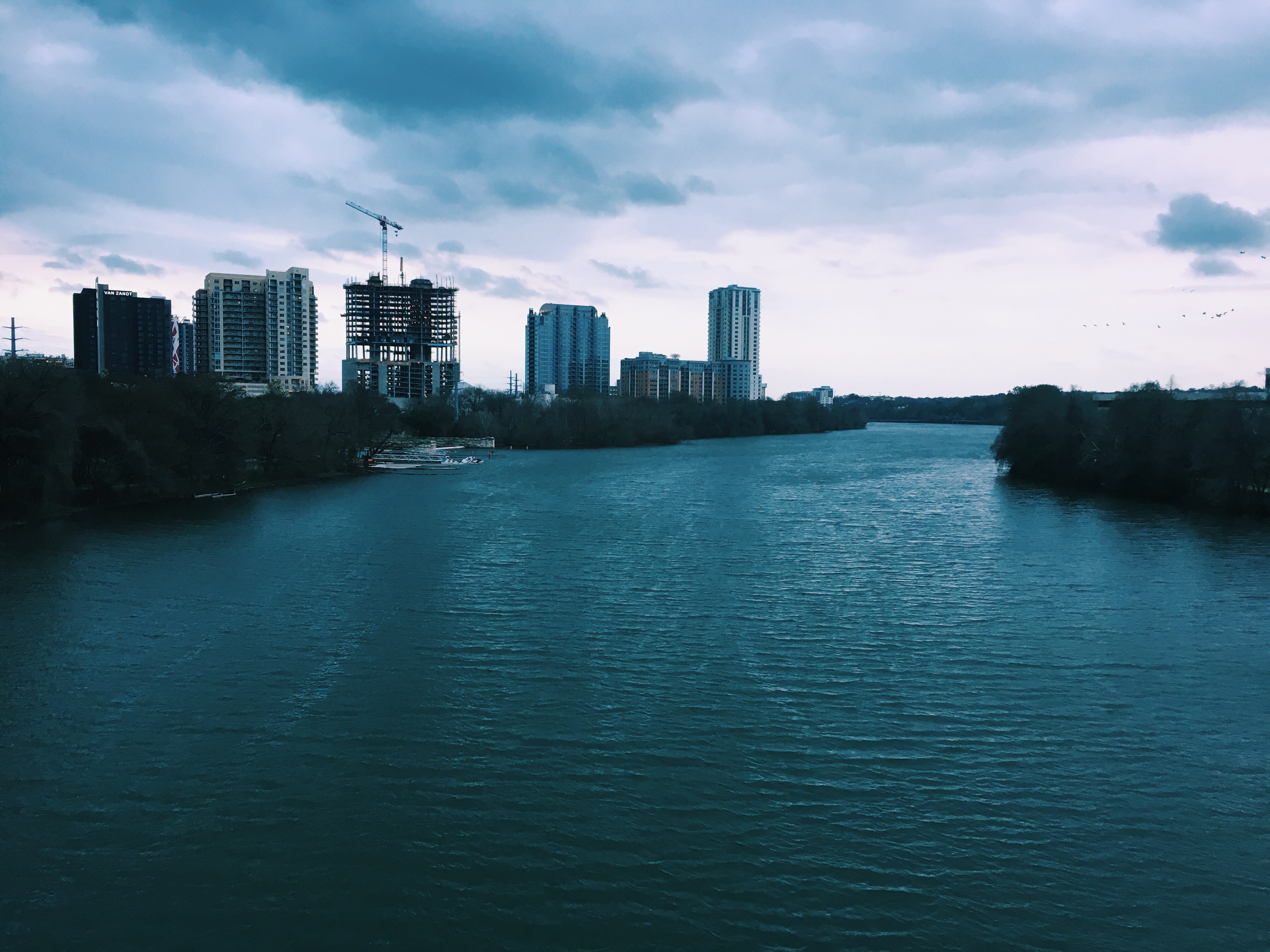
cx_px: 635
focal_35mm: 29
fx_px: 1064
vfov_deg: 48.2
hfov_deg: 61.7
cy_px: 476
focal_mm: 4.15
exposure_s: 1/30
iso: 25
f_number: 2.2
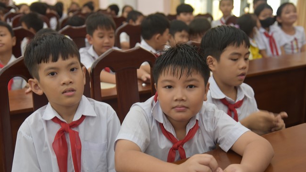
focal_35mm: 53
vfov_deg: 22.6
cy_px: 102
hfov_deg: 39.2
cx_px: 152
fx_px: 430
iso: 900
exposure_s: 1/60
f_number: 4
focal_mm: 50
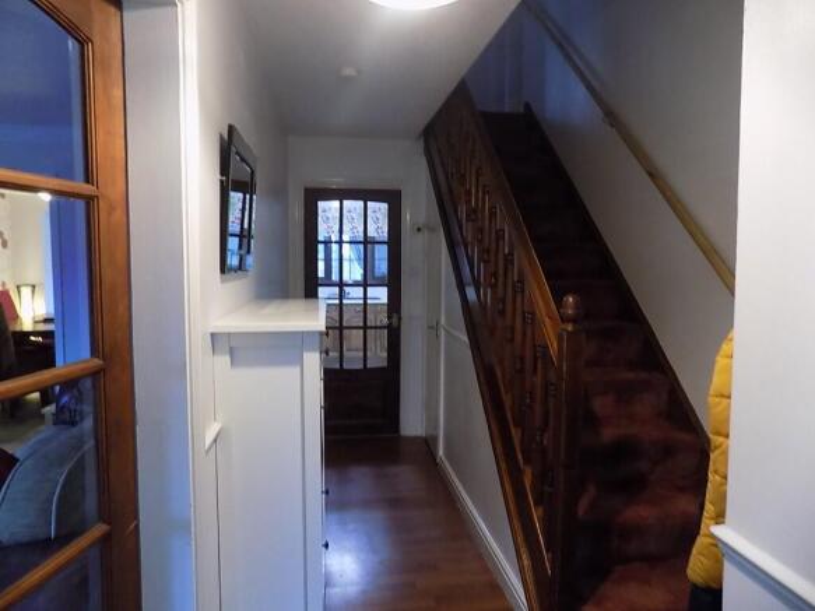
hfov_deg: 73.9
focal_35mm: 23
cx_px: 408
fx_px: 541
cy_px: 306
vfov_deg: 58.9
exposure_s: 1/8
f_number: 3.1
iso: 400
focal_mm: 4
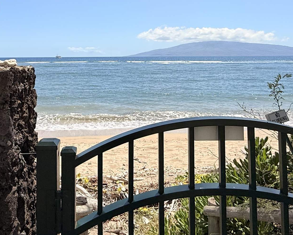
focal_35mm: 34
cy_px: 44
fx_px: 295
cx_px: 105
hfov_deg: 52.1
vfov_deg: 41.3
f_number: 2.2
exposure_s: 1/3289
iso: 50
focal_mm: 2.22
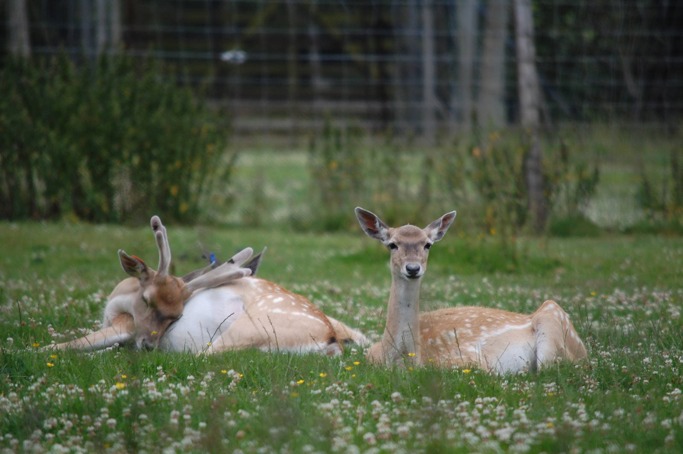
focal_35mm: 450
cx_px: 342
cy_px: 227
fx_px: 8530
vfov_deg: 3.0
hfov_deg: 4.6
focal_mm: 300
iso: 400
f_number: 5.6
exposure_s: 1/800
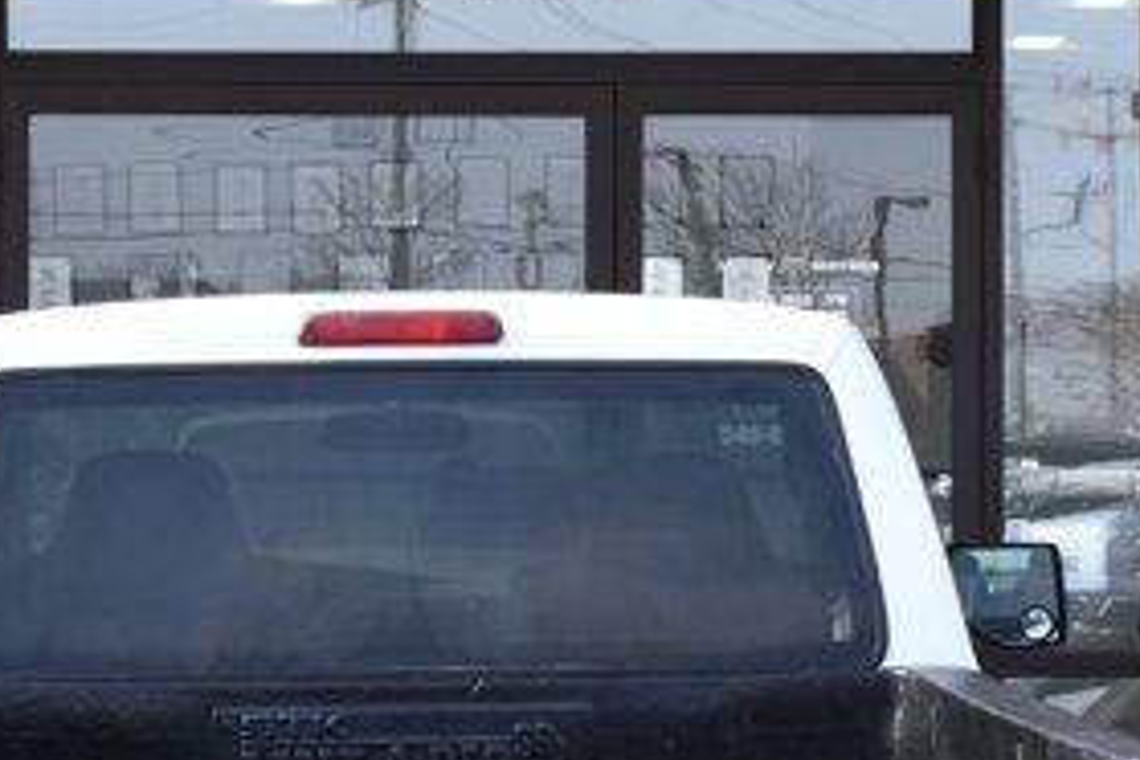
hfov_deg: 12.8
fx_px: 5061
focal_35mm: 160
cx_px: 494
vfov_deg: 8.6
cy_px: 548
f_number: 8
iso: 220
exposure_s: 1/250
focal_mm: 29
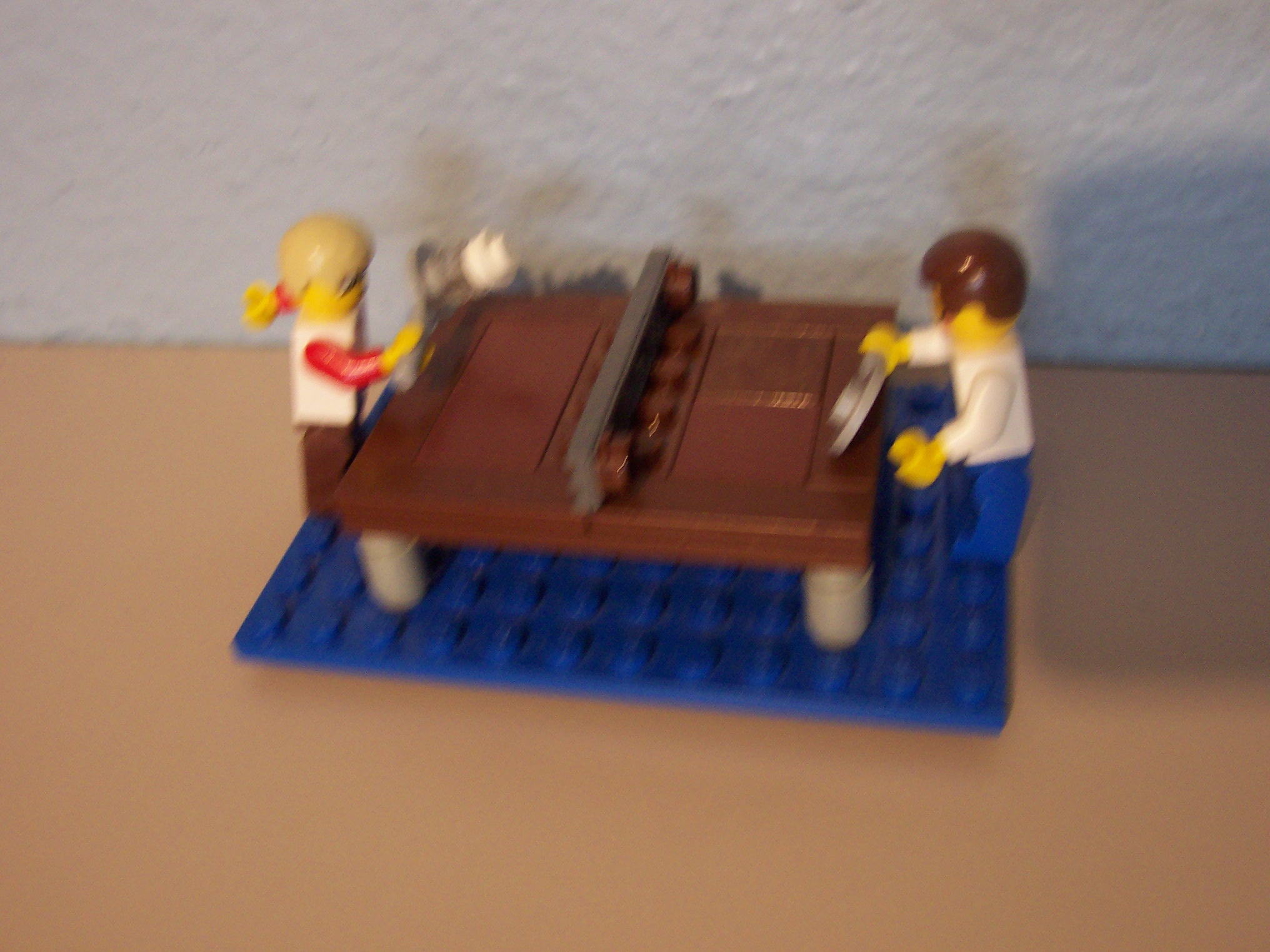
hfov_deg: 50.1
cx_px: 635
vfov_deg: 38.7
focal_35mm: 37
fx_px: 1357
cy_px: 476
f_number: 2.8
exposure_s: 1/8
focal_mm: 5.6
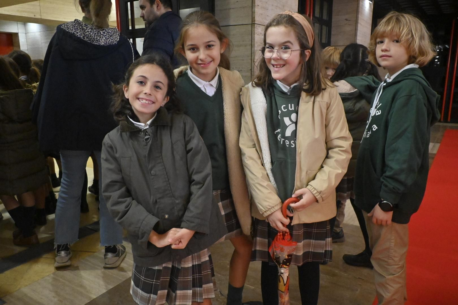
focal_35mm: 29
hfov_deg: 63.2
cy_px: 152
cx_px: 229
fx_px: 372
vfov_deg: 44.6
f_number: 5.6
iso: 5000
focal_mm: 19.5
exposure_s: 1/250
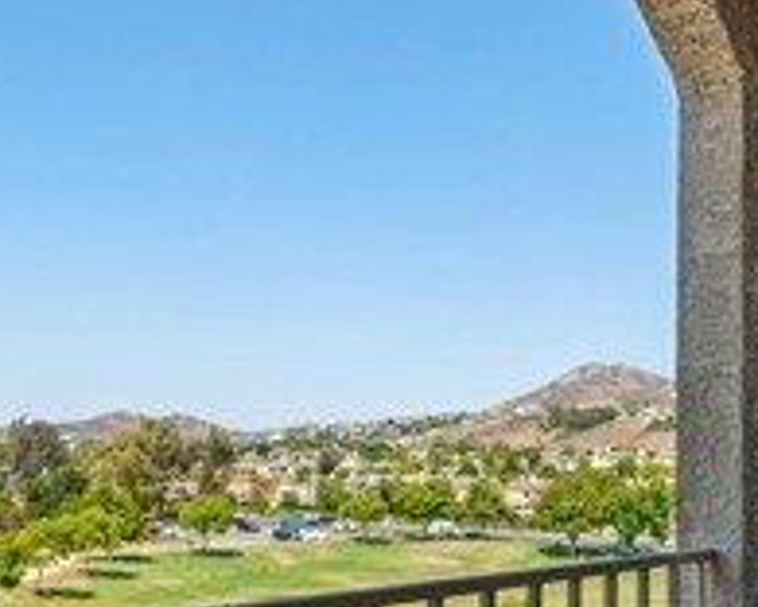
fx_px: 897
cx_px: 470
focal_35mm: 40
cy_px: 420
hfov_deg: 45.4
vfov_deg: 36.8
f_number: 8
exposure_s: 1/160
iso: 100
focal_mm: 13
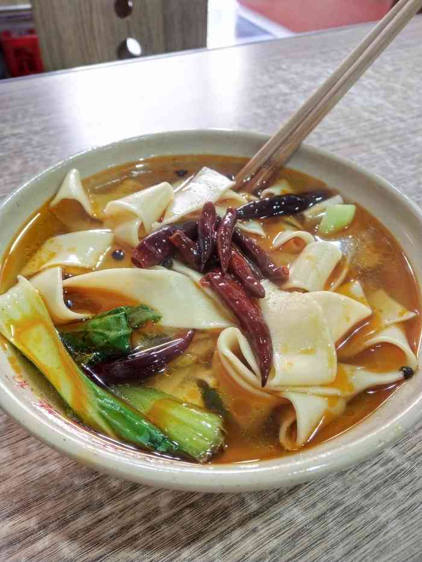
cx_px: 211
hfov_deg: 46.8
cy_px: 281
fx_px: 488
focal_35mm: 30
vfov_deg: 60.0
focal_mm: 3.95
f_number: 1.8
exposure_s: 1/100
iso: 447
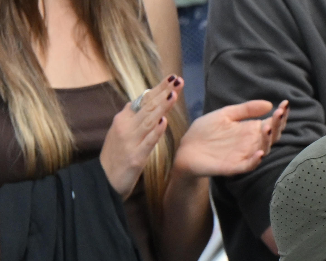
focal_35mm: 1123
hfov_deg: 1.7
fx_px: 10833
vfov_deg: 1.4
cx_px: 1010
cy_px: 501
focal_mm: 170
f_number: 7.1
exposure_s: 1/1250
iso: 1000
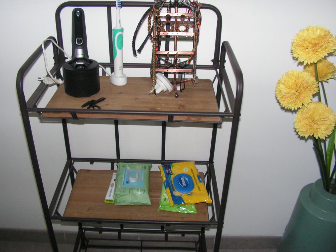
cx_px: 168
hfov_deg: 51.4
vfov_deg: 39.7
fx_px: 349
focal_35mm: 36
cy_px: 126
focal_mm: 6
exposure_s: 1/40
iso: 200
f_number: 3.2
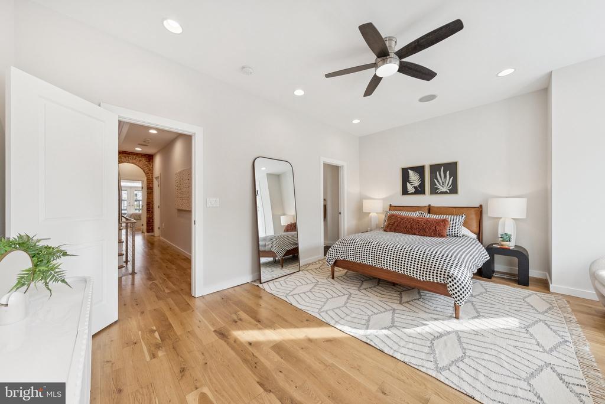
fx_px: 202
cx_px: 302
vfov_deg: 90.1
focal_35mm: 12
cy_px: 202
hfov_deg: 112.6
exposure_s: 1/125
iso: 640
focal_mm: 12
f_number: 7.1
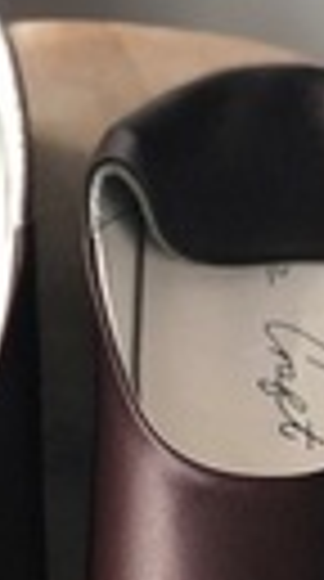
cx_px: 68
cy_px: 477
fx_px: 3242
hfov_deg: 5.7
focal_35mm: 211
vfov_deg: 10.2
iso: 100
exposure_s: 1/40
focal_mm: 6
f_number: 2.4
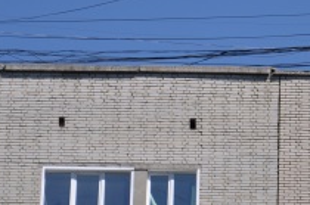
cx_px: 264
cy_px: 74
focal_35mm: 350
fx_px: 3010
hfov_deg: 5.9
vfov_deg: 3.9
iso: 200
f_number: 5.6
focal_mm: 85
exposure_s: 1/1250
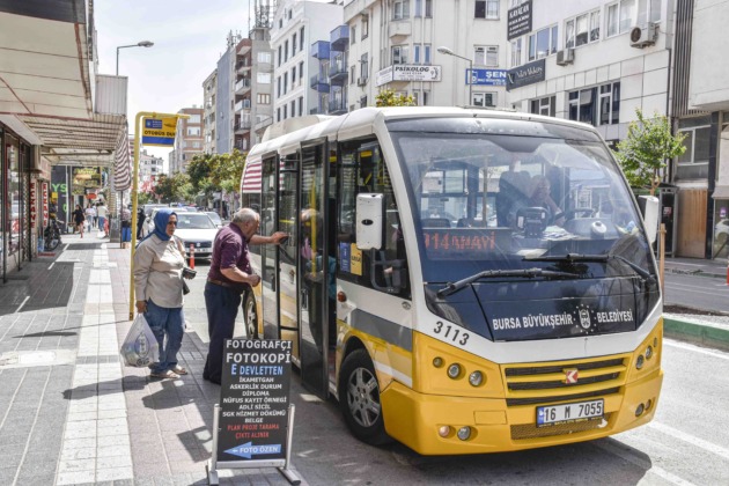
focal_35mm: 33
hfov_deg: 57.2
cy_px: 243
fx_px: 668
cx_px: 364
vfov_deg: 40.0
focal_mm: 22
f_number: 8
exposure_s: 1/500
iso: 220
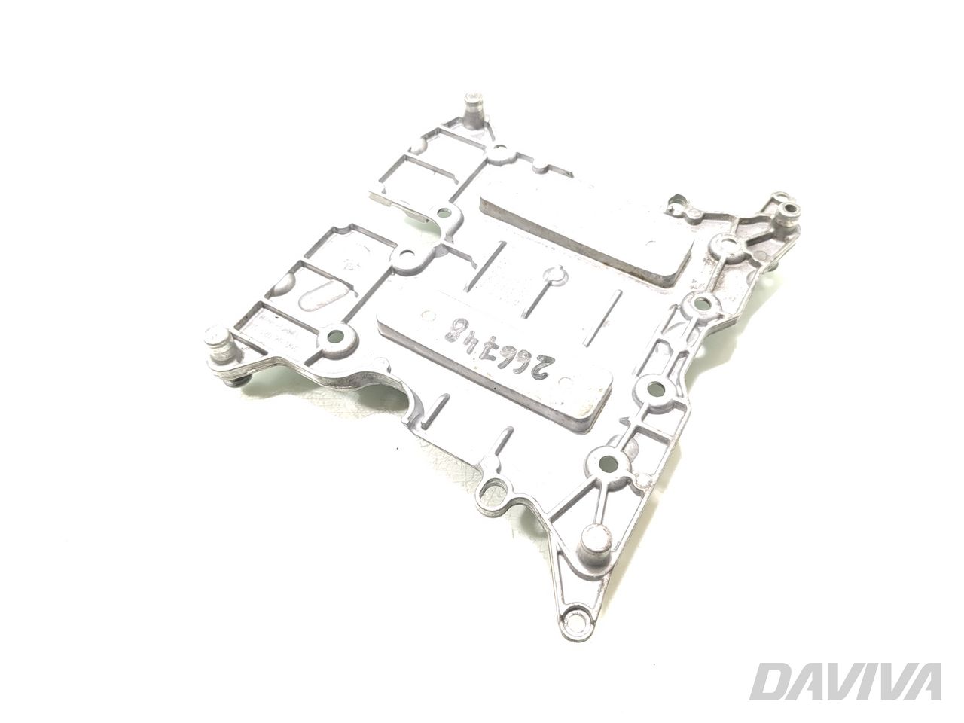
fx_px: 668
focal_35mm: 24
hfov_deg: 71.6
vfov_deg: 56.8
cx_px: 482
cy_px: 362
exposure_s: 1/100
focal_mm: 5.89
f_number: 1.89
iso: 400
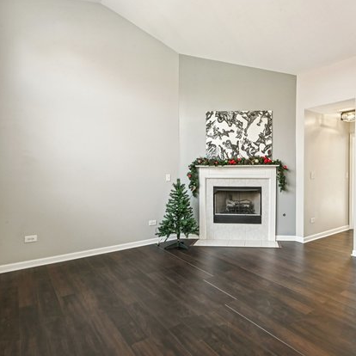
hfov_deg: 69.4
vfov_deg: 72.1
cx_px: 246
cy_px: 181
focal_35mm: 21
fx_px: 244
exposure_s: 1/5
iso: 400
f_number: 13
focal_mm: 16
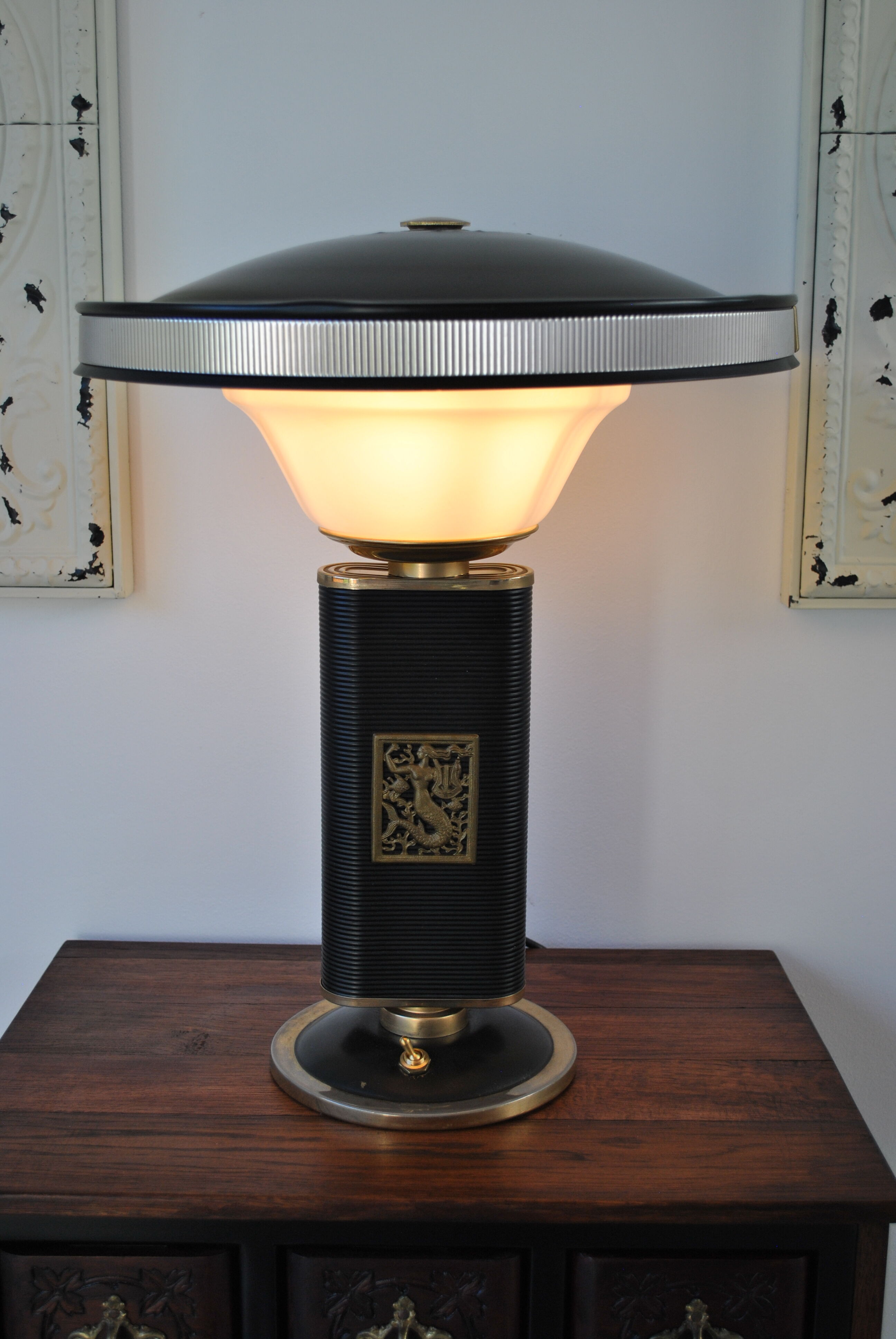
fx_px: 1619
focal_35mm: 44
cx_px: 448
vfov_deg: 44.9
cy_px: 670
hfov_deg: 30.9
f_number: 5.6
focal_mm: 29
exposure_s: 1/125
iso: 200
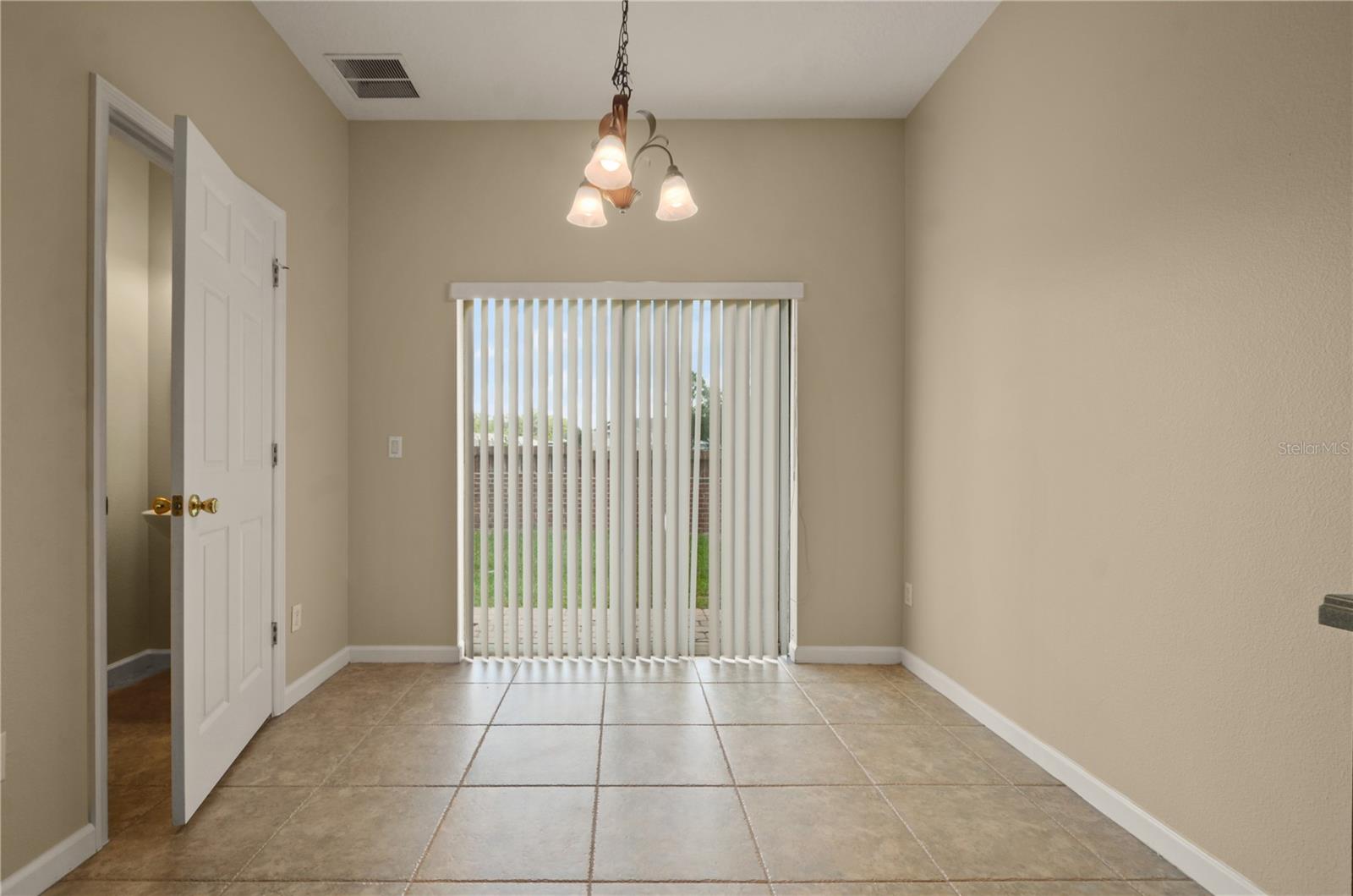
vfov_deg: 77.0
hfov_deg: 100.5
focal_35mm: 15
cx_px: 676
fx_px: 562
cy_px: 448
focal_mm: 10
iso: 200
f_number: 8
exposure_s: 1/10
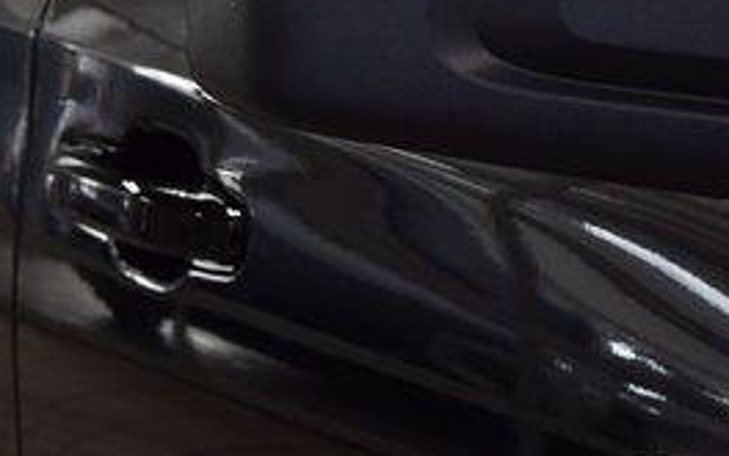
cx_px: 712
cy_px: 18
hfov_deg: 13.9
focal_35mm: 148
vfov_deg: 8.8
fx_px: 2940
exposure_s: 1/20
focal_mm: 40
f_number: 6.3
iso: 400
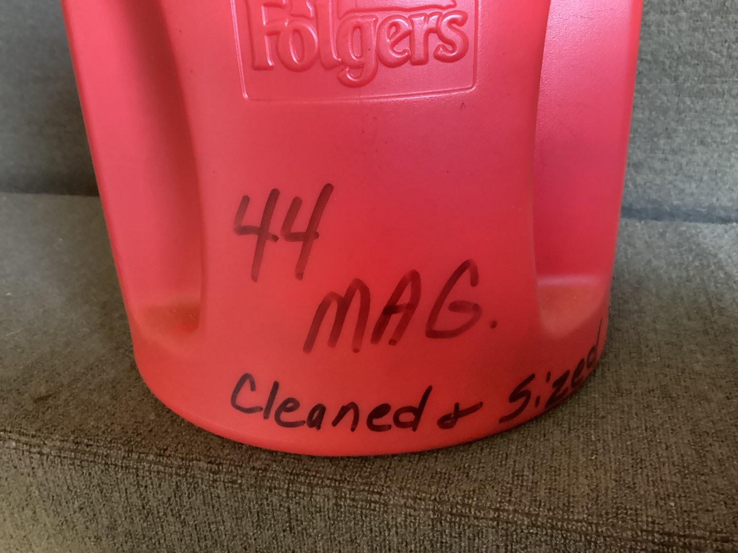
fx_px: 661
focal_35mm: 31
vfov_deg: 45.4
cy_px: 276
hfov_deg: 58.3
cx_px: 369
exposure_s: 1/25
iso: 640
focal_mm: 3.3
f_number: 2.4
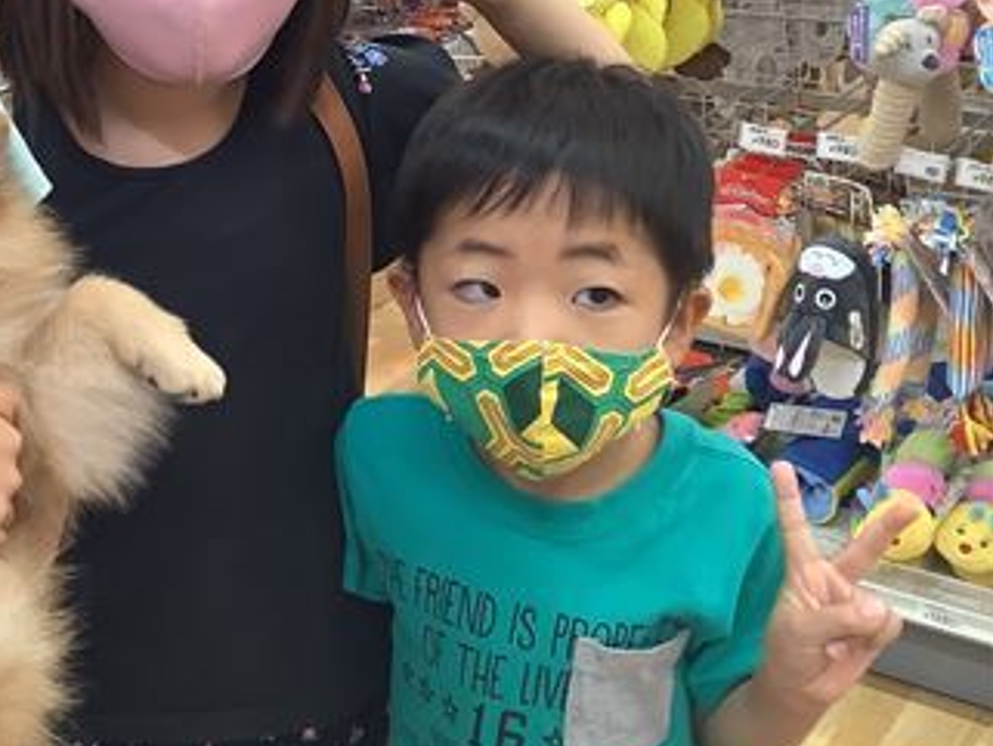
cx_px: 71
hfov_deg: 31.4
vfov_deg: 24.8
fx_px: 1664
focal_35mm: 58
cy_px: 145
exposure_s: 1/50
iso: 200
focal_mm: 3.3
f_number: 2.4
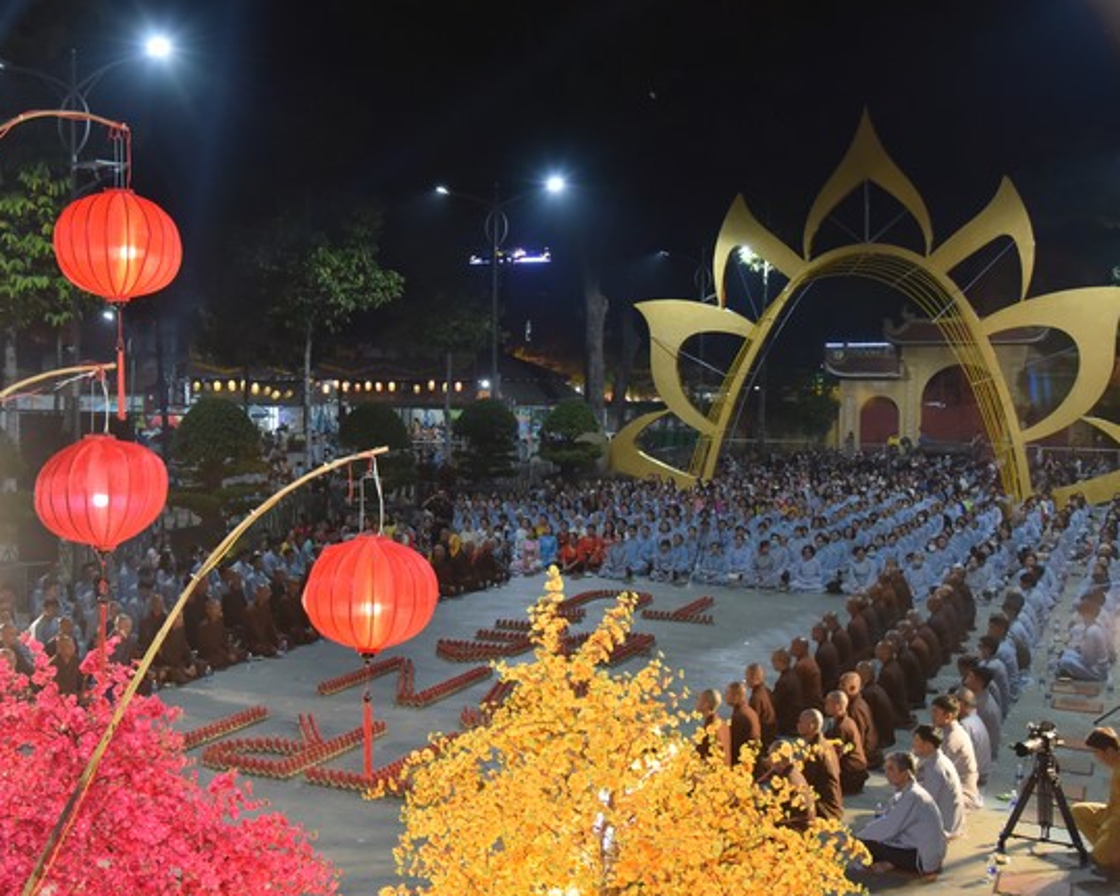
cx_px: 465
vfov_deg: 34.9
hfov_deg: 42.8
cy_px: 447
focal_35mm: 43
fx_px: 1425
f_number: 5.6
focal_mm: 38
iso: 1250
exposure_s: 1/60
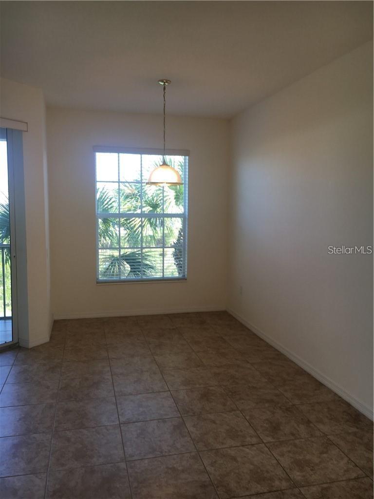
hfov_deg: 48.2
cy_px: 250
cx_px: 187
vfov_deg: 61.7
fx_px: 418
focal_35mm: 29
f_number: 2.2
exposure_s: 1/32
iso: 25
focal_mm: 4.15
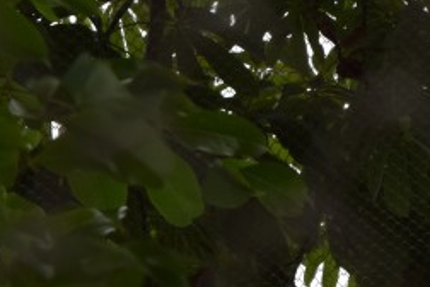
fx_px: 4001
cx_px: 793
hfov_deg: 6.0
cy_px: 301
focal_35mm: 335
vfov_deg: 4.1
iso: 200
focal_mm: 55
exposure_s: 1/320
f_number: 9
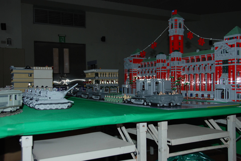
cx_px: 120
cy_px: 80
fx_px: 262
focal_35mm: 39
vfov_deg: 34.4
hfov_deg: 49.5
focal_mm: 26
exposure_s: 1/60
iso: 100
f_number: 4
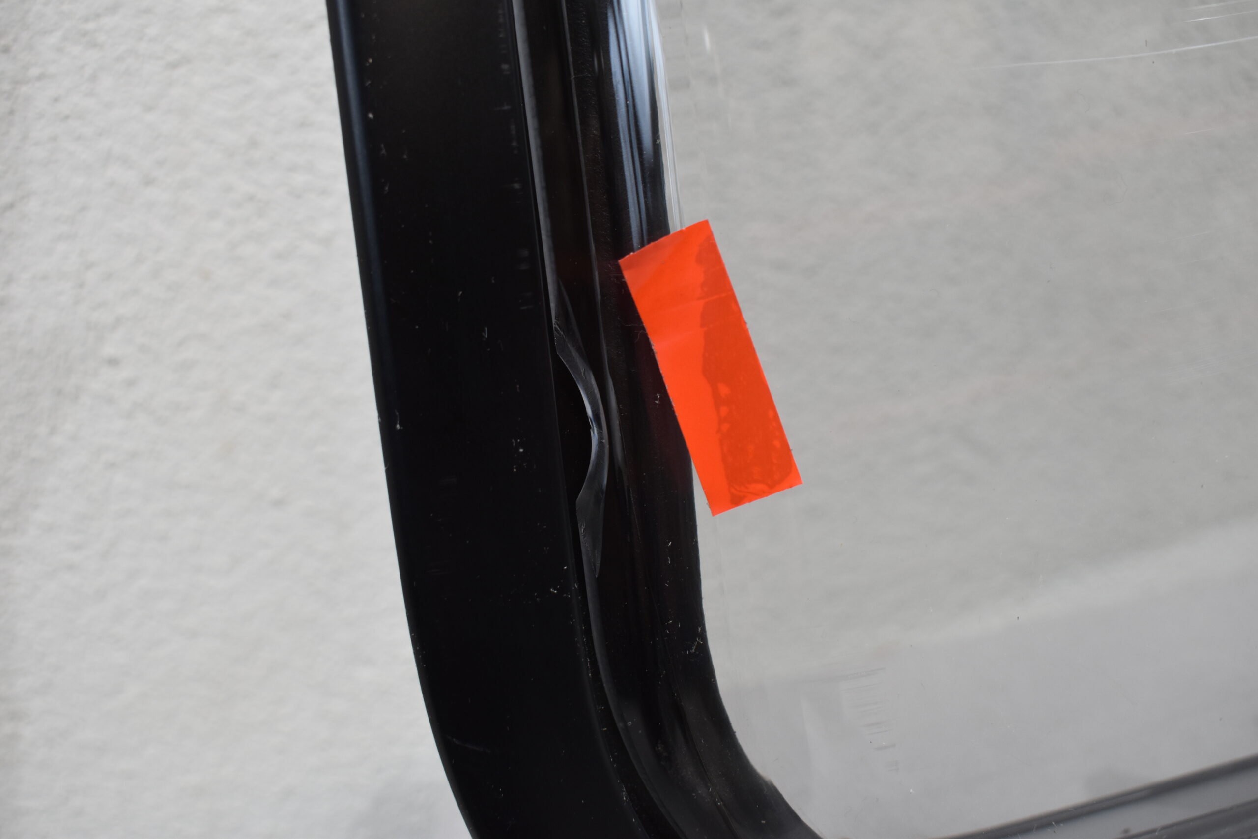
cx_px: 629
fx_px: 1258
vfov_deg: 36.9
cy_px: 420
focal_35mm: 36
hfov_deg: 53.1
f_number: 5.6
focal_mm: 24
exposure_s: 1/60
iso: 500
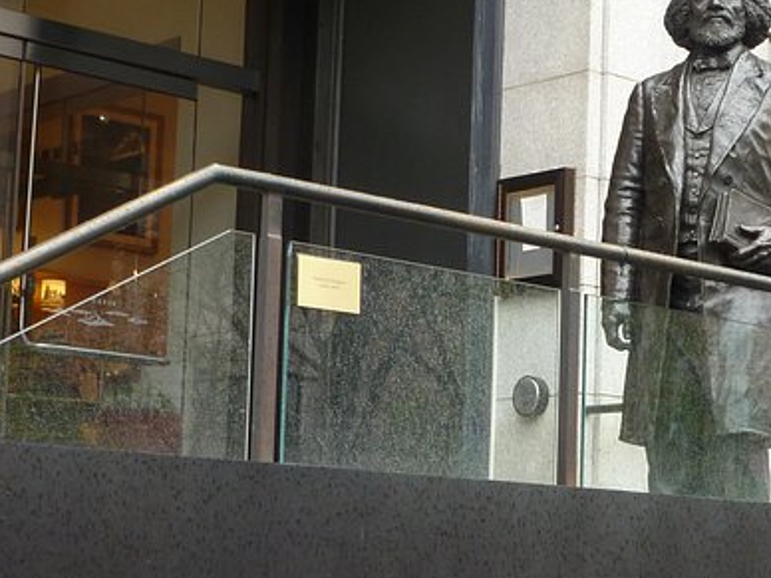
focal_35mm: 87
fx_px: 1938
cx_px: 695
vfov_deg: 16.9
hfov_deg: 22.0
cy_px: 420
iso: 200
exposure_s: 1/60
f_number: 4
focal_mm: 8
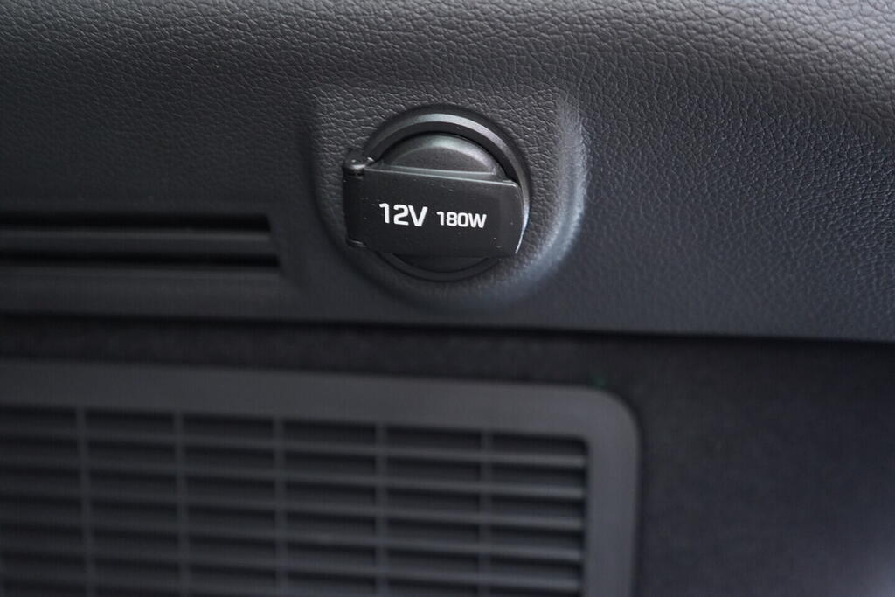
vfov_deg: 36.9
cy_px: 298
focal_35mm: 36
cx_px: 448
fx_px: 895
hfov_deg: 53.1
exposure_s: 1/40
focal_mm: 24
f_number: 2.8
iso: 1600
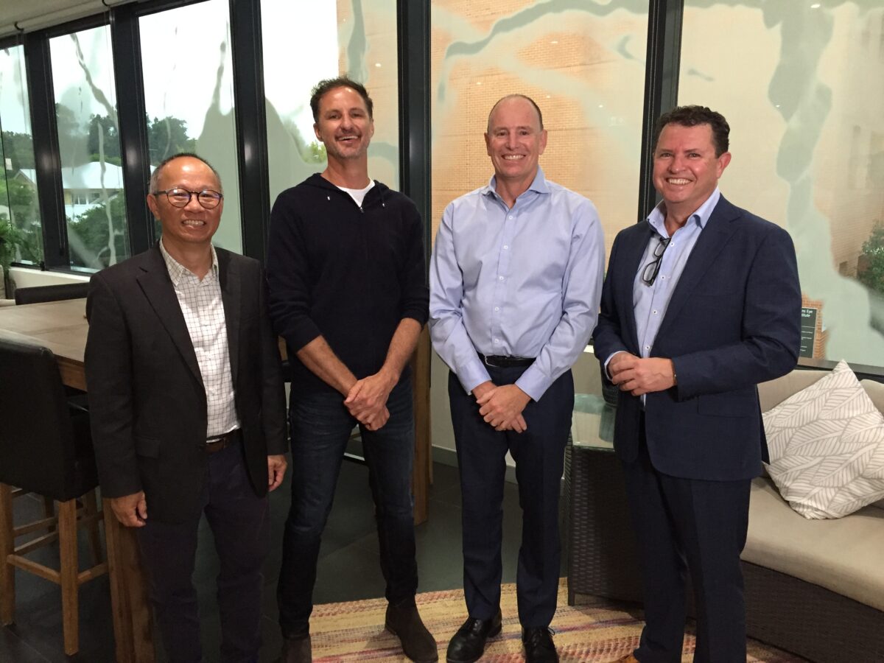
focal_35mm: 29
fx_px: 741
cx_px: 442
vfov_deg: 48.2
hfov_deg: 61.7
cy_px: 332
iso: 250
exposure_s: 1/33
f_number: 2.2
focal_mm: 4.15
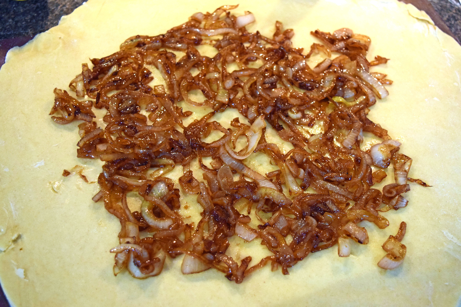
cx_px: 230
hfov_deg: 38.9
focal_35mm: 51
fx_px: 653
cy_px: 154
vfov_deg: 26.5
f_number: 4.5
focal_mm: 34
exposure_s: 1/60
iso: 1800
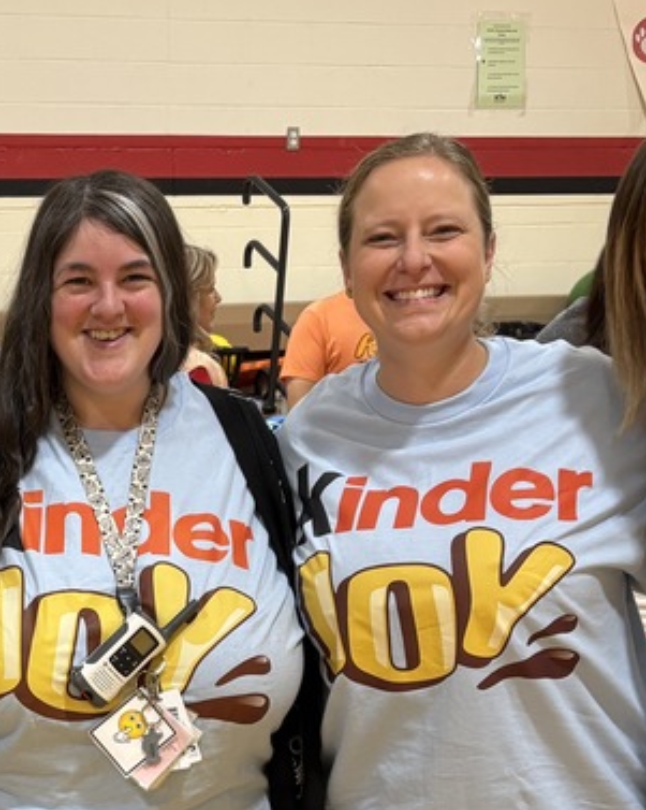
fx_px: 1651
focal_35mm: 69
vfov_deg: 26.6
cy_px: 731
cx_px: -47
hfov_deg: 21.1
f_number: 1.6
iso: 125
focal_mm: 5.96
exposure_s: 1/60
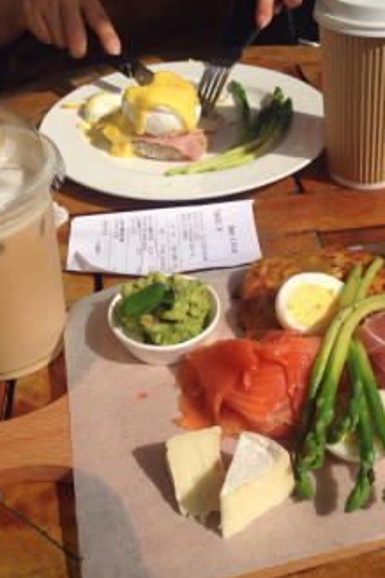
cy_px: 285
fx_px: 754
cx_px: 260
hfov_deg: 28.4
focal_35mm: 47
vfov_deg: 41.9
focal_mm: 4.12
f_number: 2.4
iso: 50
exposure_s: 1/1085
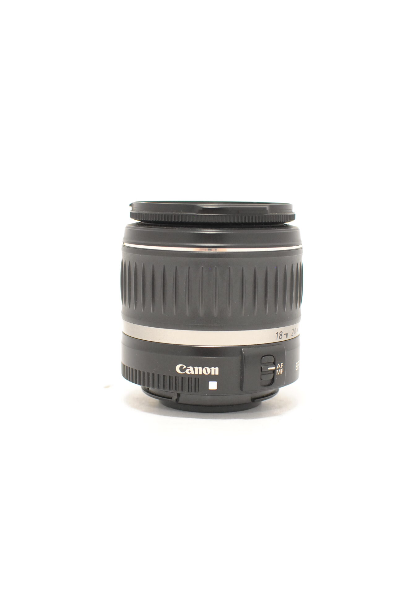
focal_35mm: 52
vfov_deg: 37.8
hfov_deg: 25.8
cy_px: 300
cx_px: 200
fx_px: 875
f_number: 4
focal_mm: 35
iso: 800
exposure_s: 1/80
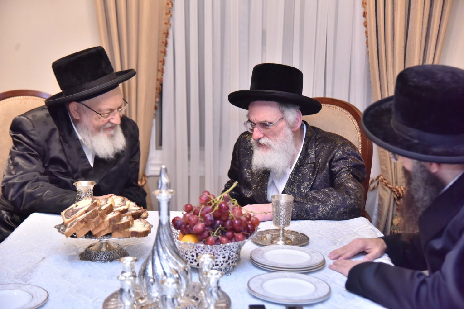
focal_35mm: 65
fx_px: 838
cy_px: 154
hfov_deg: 31.0
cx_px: 232
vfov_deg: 20.9
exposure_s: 1/100
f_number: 4
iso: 2500
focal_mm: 65
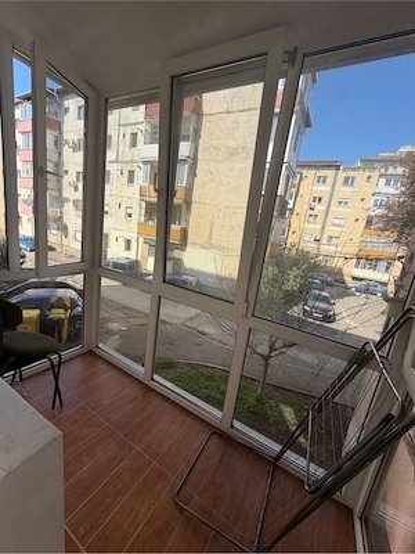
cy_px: 277
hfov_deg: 85.7
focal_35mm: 14
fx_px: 224
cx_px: 208
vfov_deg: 102.1
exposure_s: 1/590
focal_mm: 2.22
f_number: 2.2
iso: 40
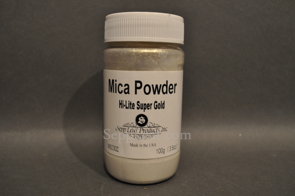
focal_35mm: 33
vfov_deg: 39.9
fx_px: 270
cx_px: 148
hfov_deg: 57.3
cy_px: 98
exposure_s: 1/125
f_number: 5.6
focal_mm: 22
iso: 400
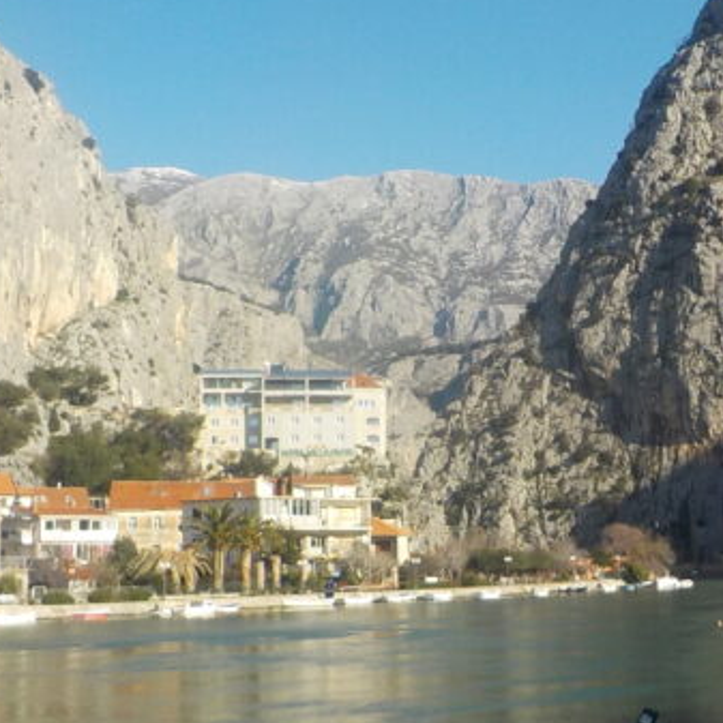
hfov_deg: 26.6
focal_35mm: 63
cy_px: 405
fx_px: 1489
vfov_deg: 27.3
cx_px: 622
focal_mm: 4.1
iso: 125
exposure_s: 1/1250
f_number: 3.3
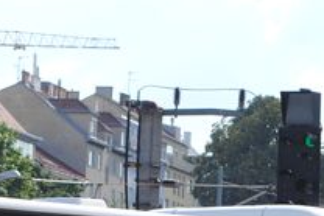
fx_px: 2863
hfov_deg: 6.5
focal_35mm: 318
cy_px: 325
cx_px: 140
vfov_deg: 4.3
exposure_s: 1/250
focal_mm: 55
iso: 100
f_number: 7.1
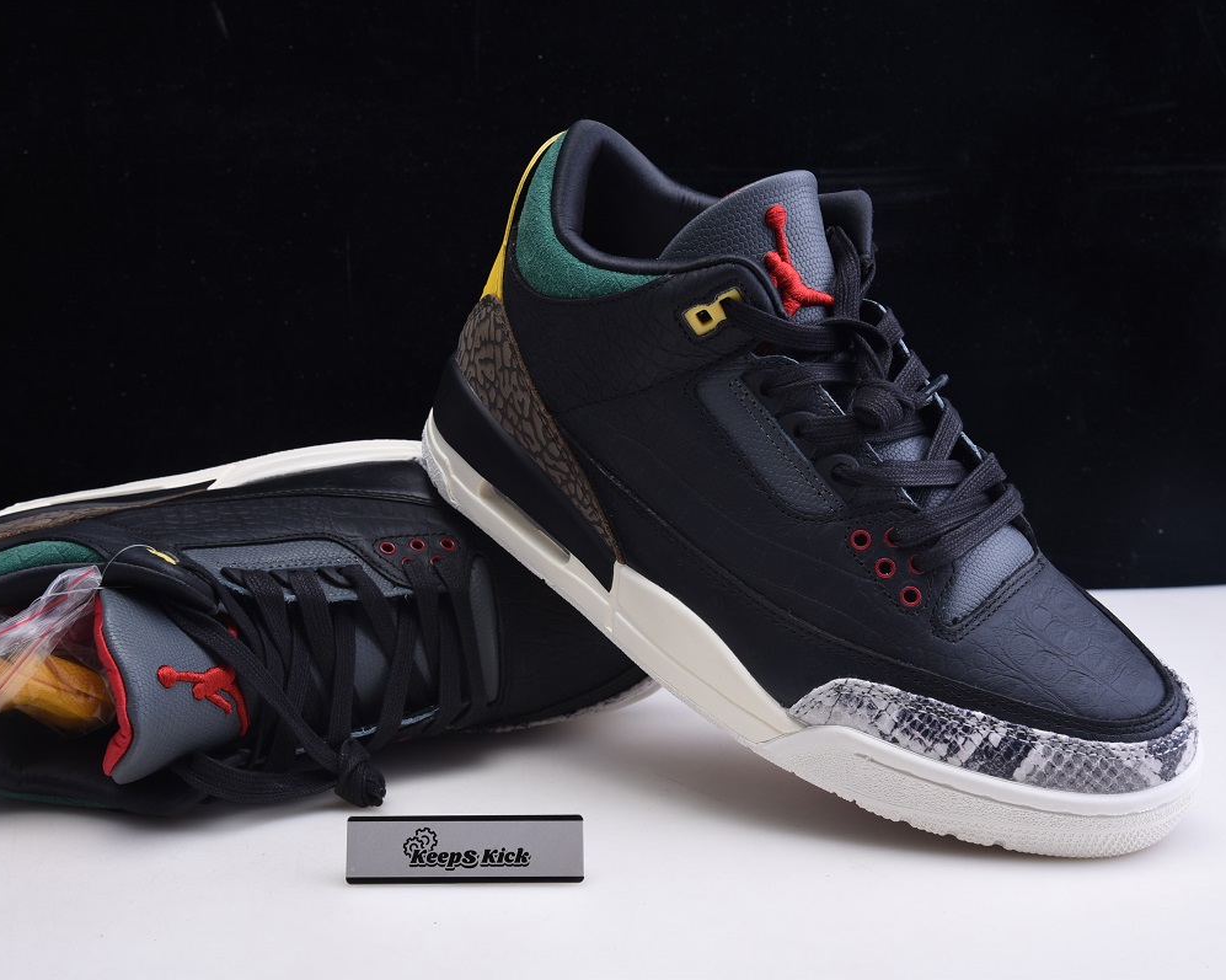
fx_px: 1886
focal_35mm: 52
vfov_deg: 29.1
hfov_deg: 36.0
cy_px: 489
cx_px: 550
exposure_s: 1/125
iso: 100
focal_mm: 46
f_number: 11
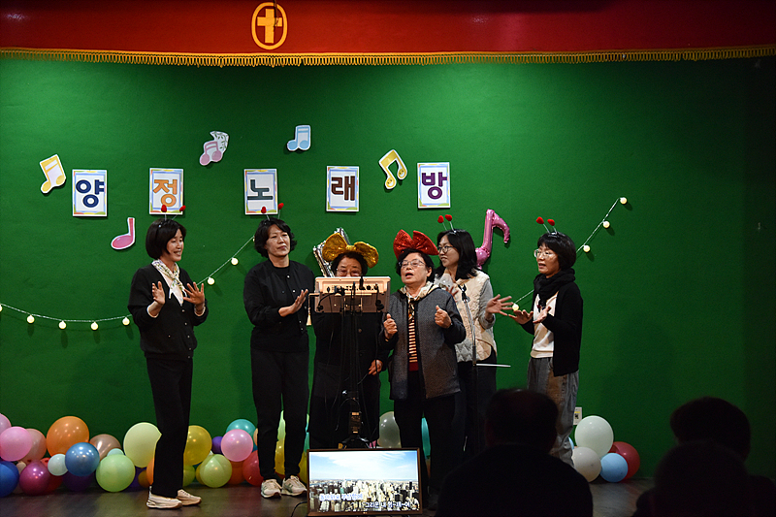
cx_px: 388
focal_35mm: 92
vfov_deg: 14.9
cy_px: 258
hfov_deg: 22.1
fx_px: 1983
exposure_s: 1/125
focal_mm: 92
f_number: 5.3
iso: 3600
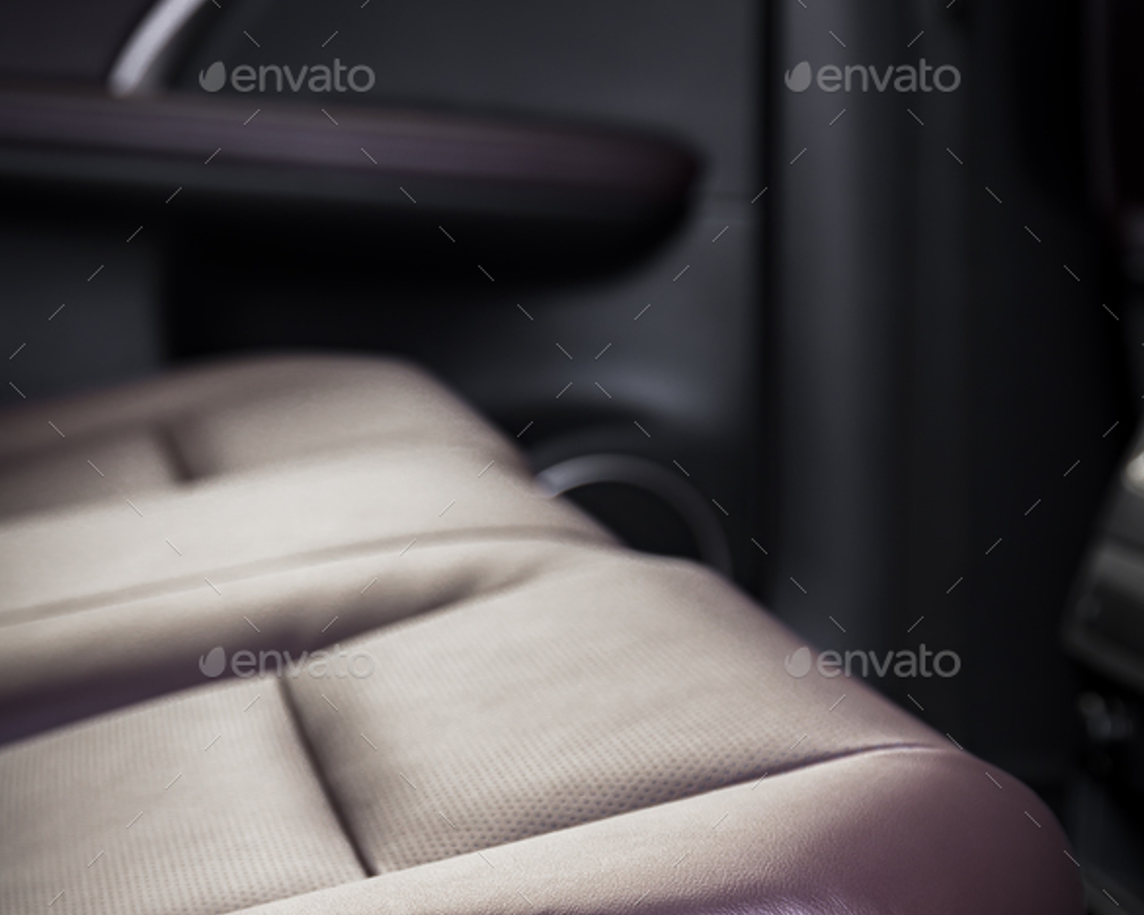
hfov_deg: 20.8
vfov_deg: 16.7
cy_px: 648
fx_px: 3115
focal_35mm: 92
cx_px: 574
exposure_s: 1/160
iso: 400
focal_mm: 65
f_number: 8
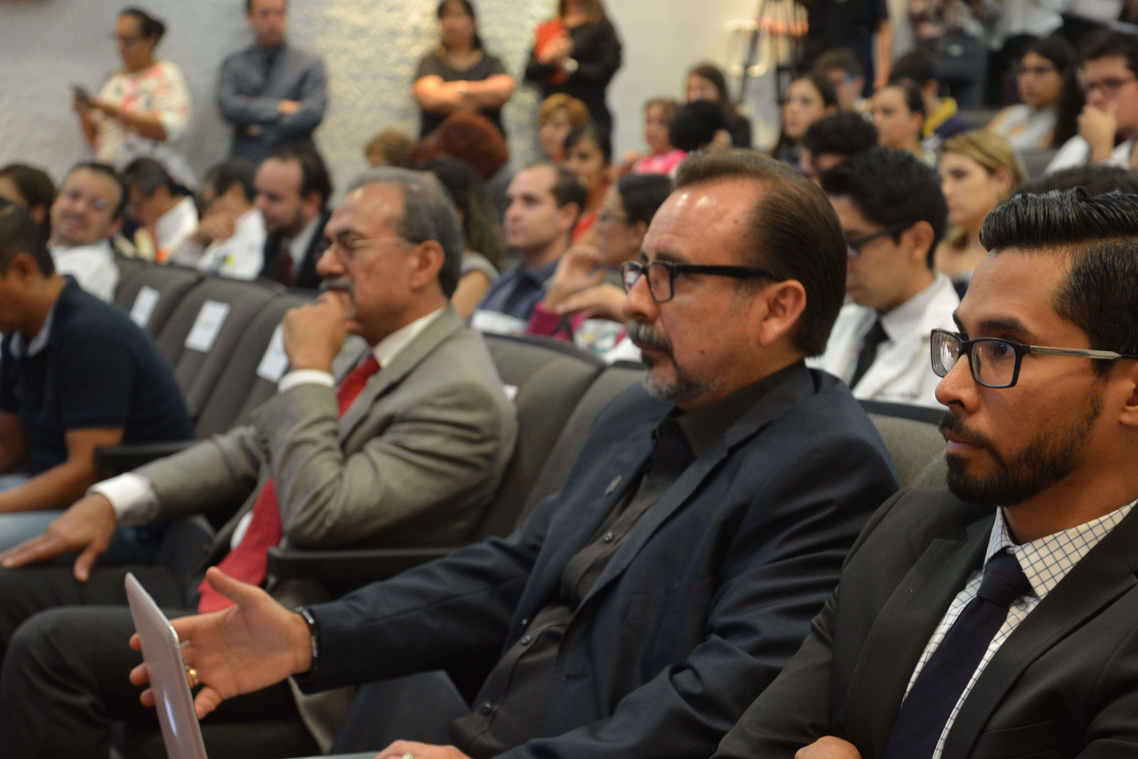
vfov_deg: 20.9
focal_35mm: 65
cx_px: 569
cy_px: 489
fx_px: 2055
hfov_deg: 30.9
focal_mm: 48
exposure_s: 1/15
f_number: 4.2
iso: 1600
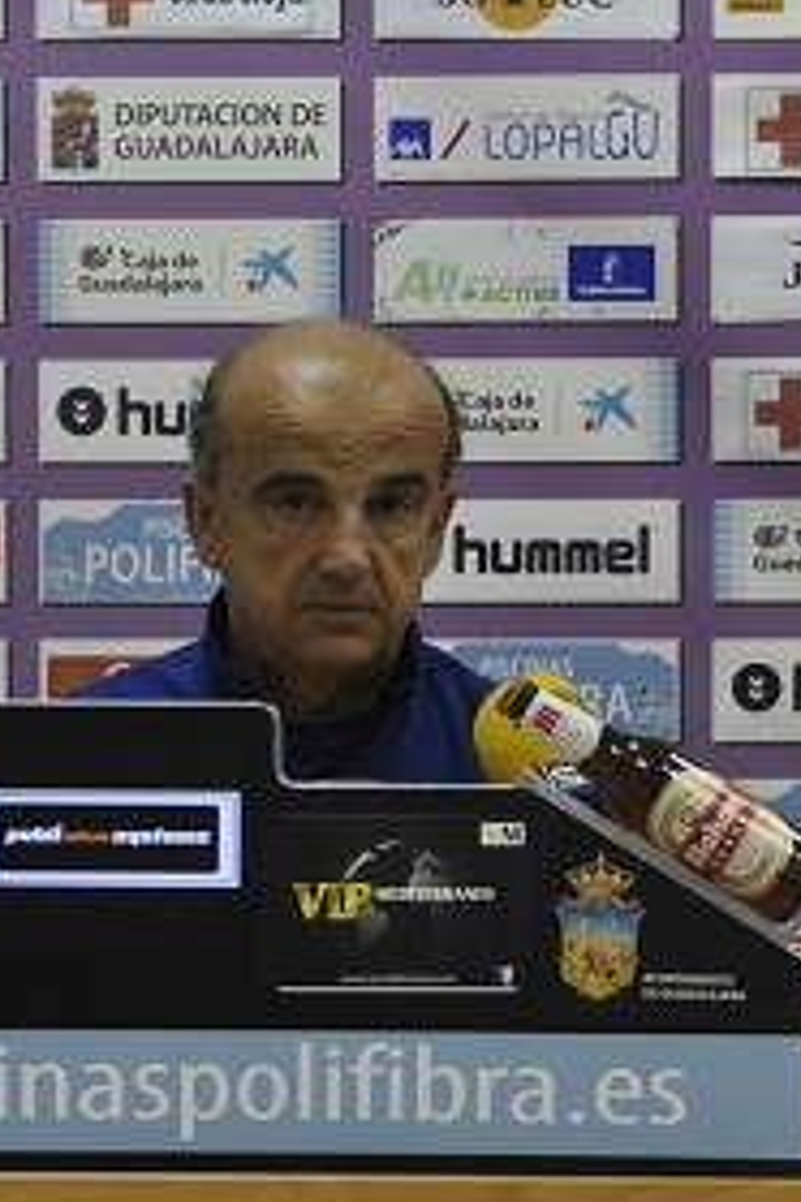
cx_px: 388
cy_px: 707
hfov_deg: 6.6
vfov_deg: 9.8
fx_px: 6975
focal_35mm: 209
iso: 800
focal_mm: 60
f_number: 4.8
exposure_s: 1/80
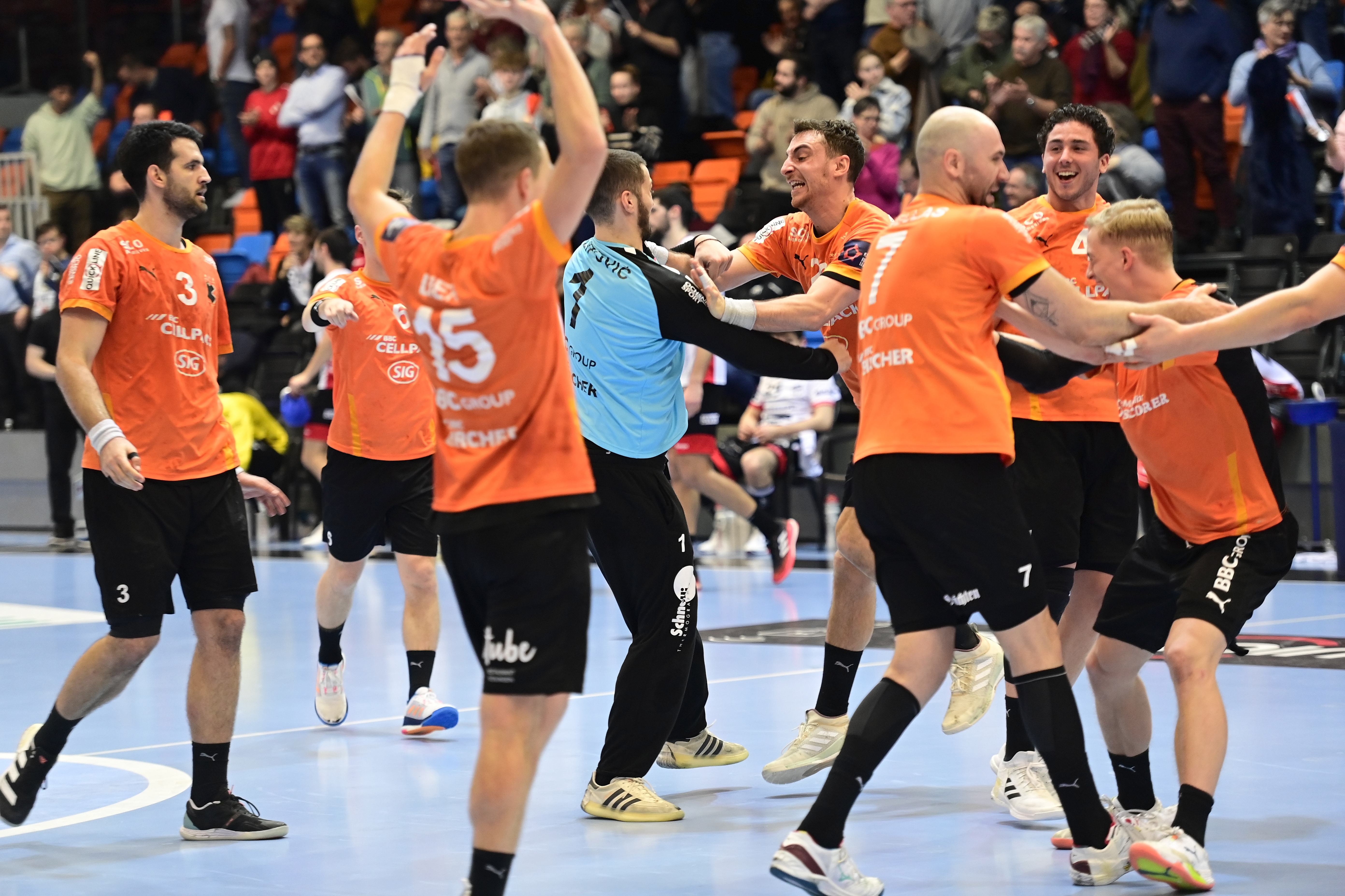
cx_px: 672
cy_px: 448
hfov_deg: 14.7
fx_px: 5230
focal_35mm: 140
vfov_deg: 9.8
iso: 3200
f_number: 3.2
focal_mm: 140
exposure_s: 1/500
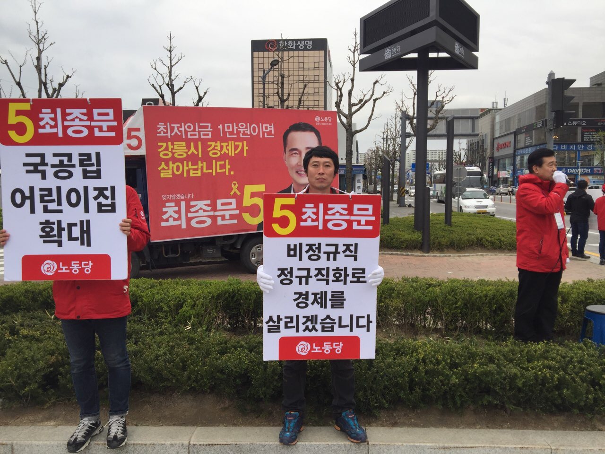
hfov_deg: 61.7
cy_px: 227
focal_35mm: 29
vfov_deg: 48.2
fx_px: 507
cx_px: 302
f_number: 2.2
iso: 32
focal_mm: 4.15
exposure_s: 1/590
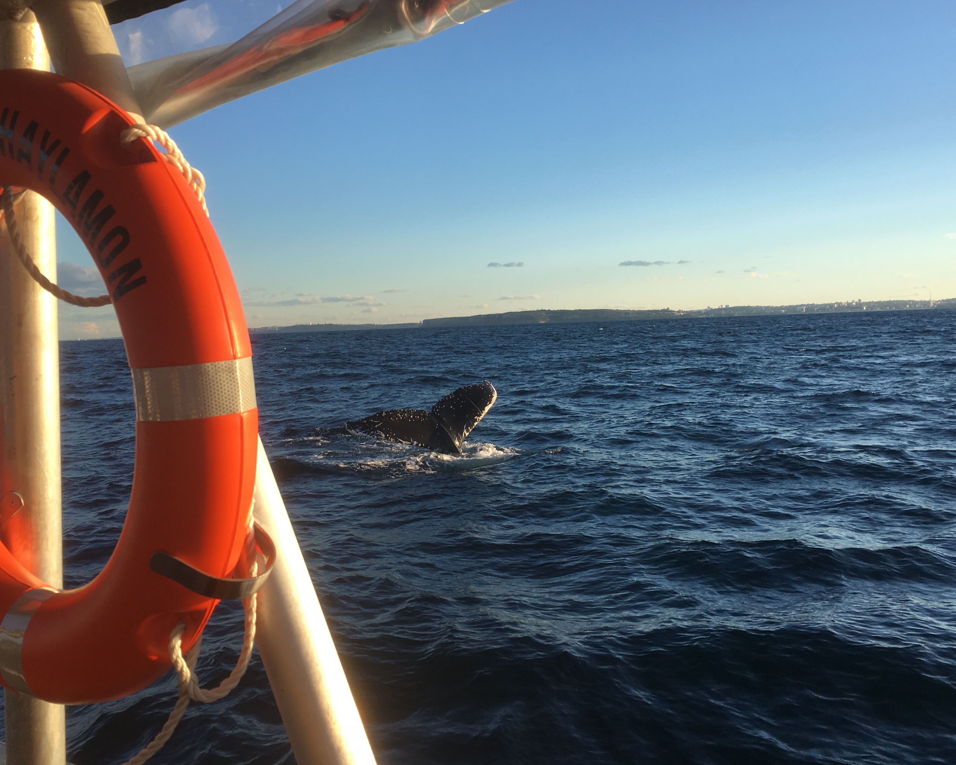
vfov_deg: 43.3
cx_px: 449
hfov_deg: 52.8
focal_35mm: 34
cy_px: 342
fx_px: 962
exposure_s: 1/674
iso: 25
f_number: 2.2
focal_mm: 4.15
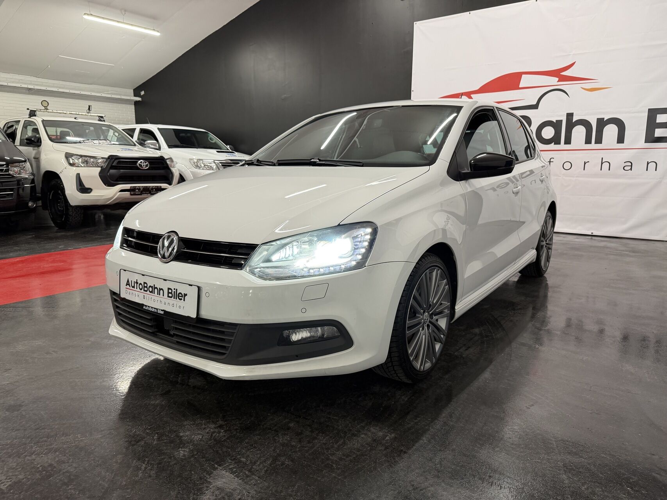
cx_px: 334
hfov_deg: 71.6
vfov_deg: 56.8
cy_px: 250
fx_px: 462
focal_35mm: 24
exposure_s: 1/50
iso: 200
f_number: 1.78
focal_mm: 6.76
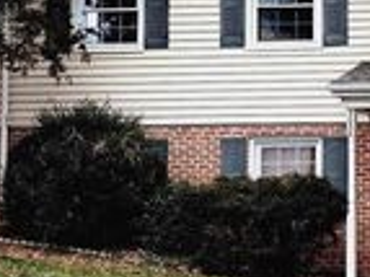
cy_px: 66
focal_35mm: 84
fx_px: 897
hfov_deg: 20.5
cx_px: 525
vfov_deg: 17.4
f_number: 1.78
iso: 80
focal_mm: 6.76
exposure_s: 1/410
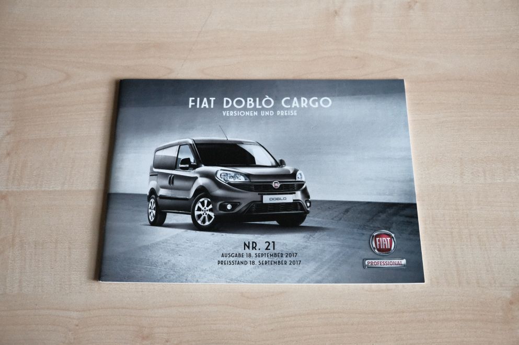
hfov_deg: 53.2
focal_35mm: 36
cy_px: 172
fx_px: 518
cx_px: 260
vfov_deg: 36.8
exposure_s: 1/480
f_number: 3.6
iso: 6400
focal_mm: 24.3
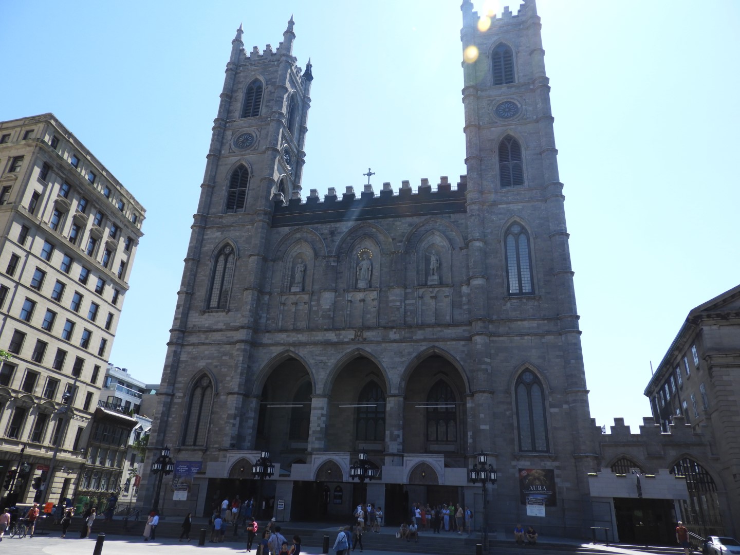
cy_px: 278
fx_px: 513
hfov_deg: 71.6
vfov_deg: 56.8
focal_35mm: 24
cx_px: 370
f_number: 3.3
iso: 100
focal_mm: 4.3
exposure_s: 1/800
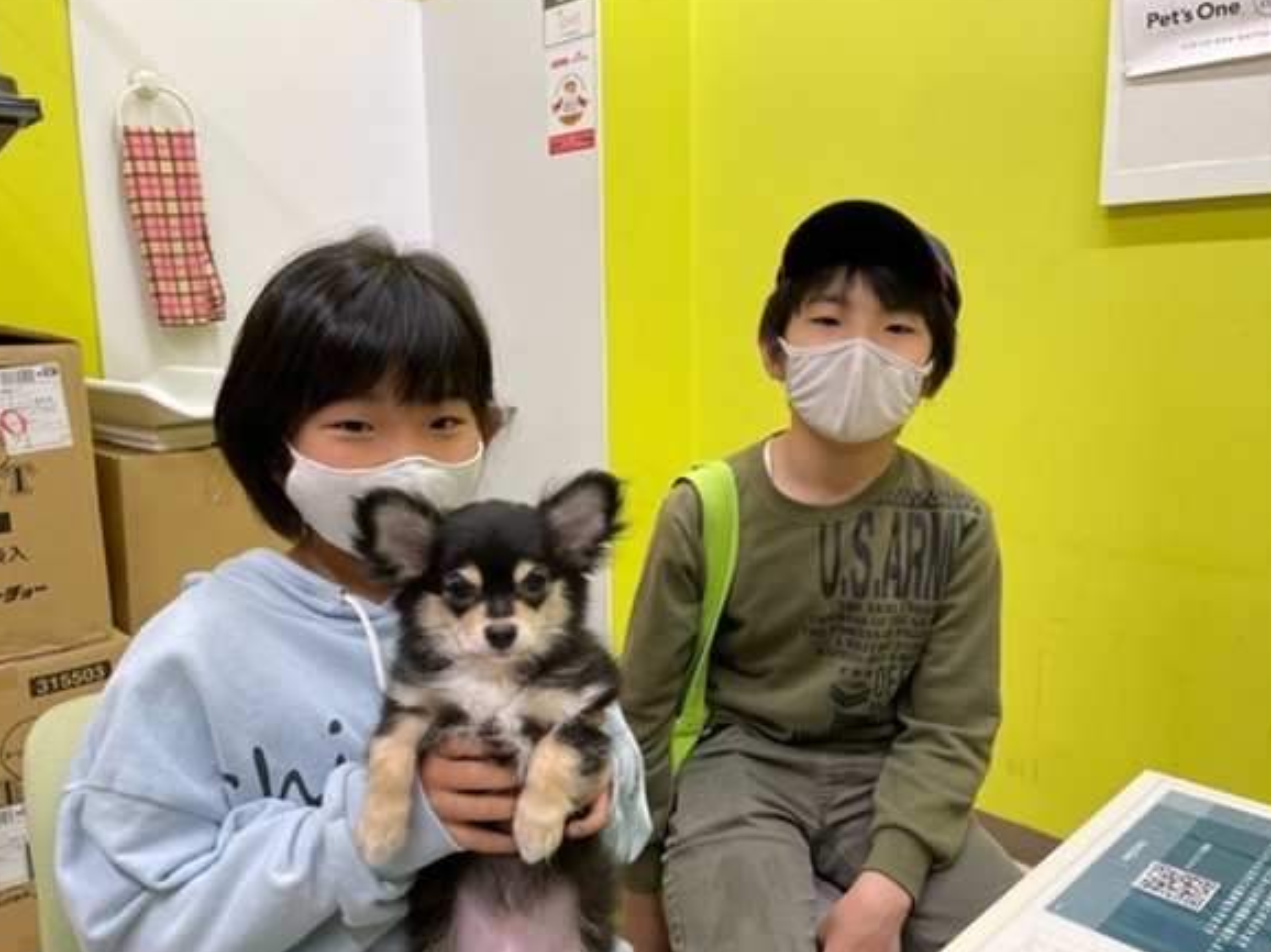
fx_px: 991
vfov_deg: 51.3
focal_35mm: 27
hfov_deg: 65.3
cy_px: 479
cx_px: 625
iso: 100
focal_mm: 4.2
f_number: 1.6
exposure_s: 1/120
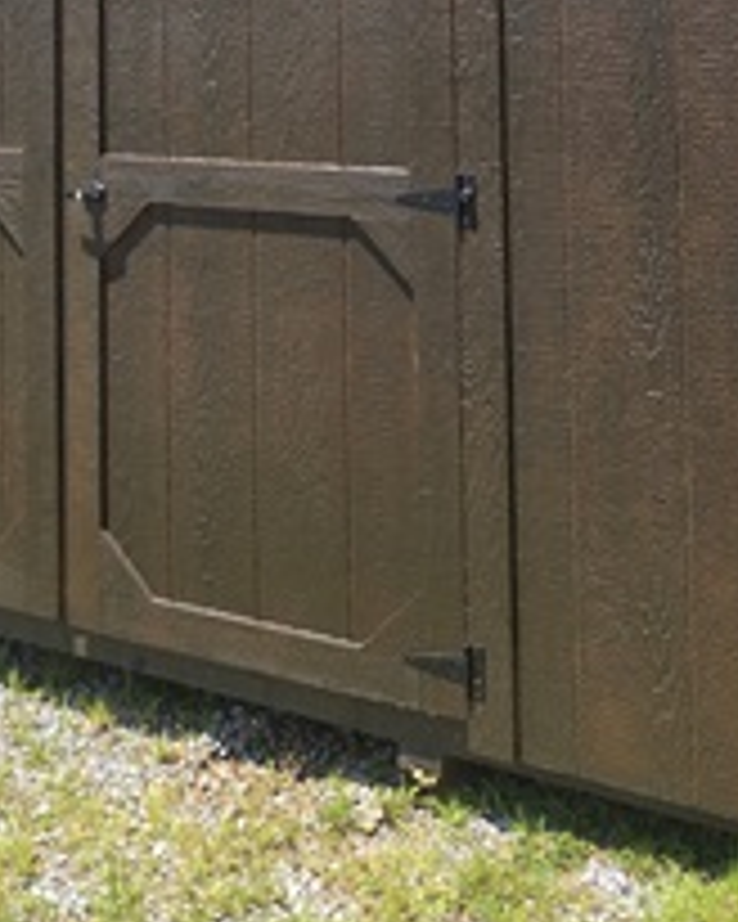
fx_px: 1556
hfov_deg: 26.6
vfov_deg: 30.3
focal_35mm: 57
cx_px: 288
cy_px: -40
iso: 12
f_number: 1.7
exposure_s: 1/357
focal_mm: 6.3
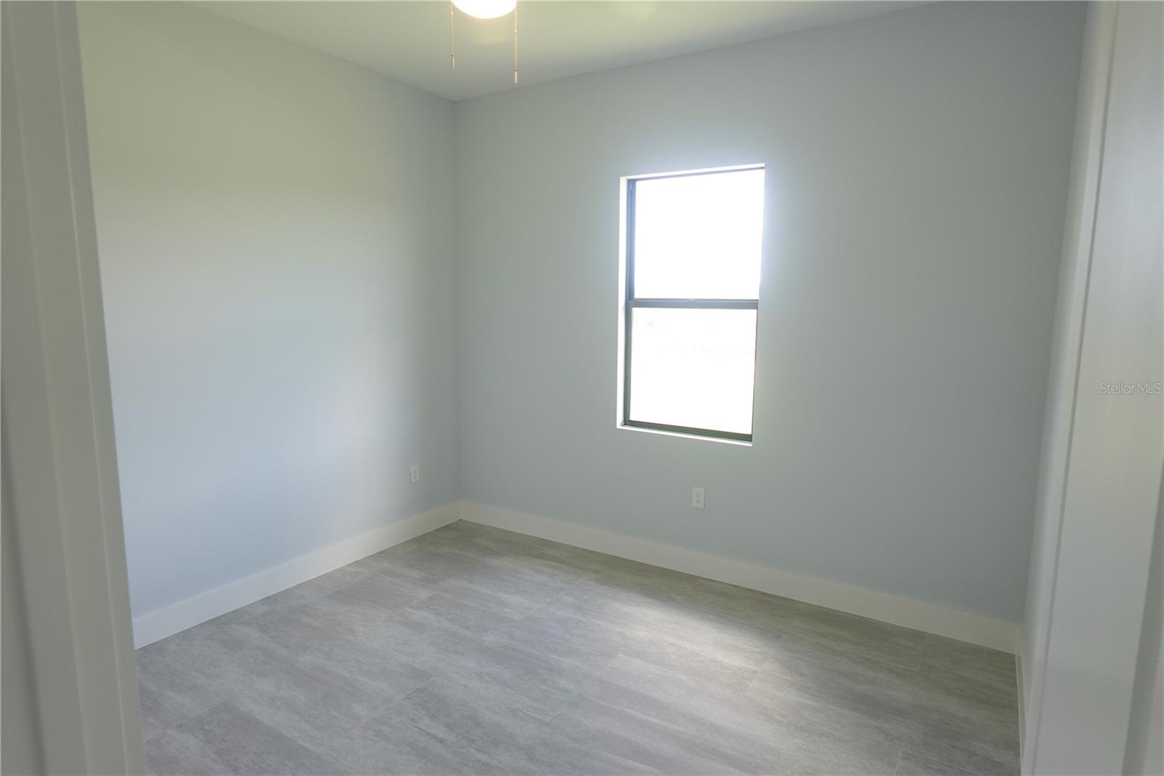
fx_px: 646
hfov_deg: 84.0
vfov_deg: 61.9
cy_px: 388
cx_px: 582
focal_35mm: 20
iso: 125
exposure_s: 1/125
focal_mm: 7.6
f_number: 2
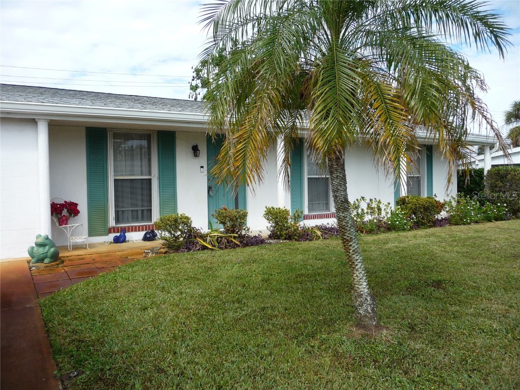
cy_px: 195
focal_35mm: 28
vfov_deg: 49.7
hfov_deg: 63.4
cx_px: 260
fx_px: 421
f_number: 3.3
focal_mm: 4.7
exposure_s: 1/640
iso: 100
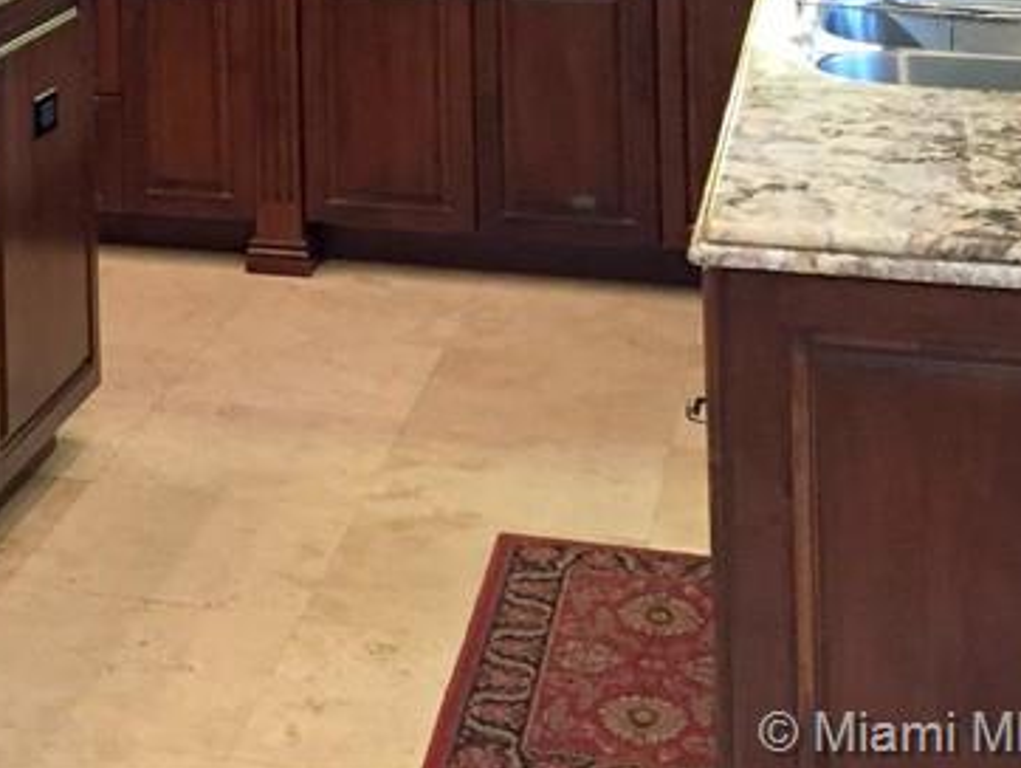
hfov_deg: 22.6
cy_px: -311
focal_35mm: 82
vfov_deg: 16.7
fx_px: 2420
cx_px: -82
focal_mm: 4.15
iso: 160
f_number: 2.2
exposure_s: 1/30
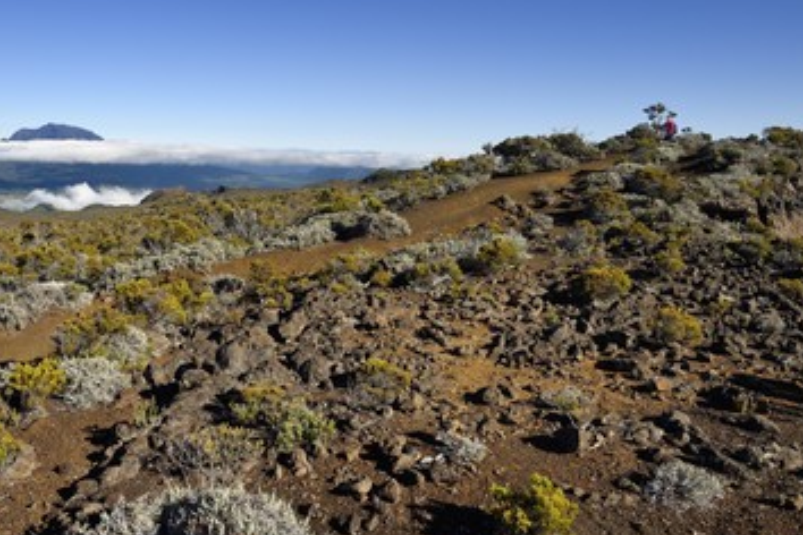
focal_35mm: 32
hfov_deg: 58.6
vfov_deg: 41.0
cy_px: 233
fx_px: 714
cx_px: 365
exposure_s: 1/200
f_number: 18
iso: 200
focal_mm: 27
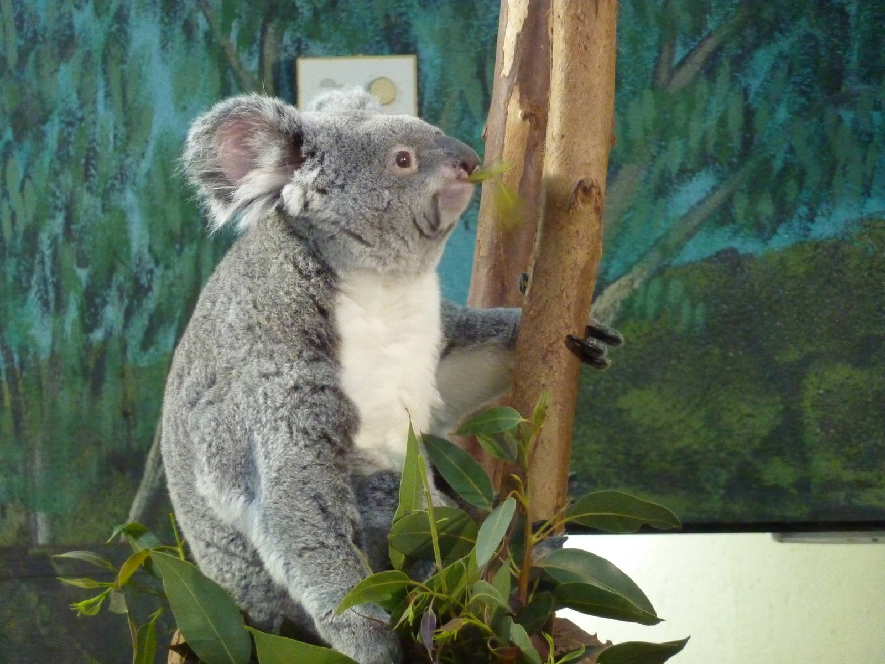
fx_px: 6647
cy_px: 332
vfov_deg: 5.7
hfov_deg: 7.6
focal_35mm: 260
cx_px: 442
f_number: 4.7
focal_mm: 42.6
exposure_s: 1/20
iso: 800
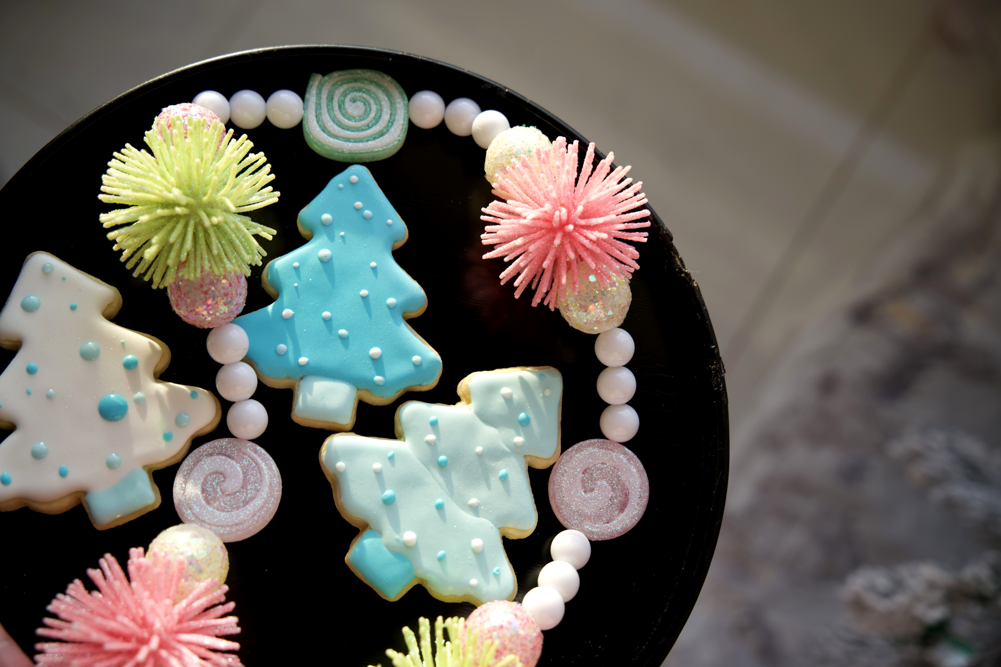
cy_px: 334
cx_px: 500
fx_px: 1240
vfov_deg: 30.1
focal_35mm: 45
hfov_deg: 44.0
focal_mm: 44.6
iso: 100
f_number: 4
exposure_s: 1/60
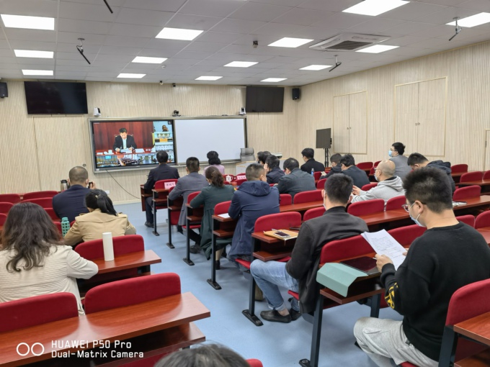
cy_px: 184
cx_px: 245
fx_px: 382
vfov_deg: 51.4
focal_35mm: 27
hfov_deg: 65.3
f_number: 1.8
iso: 250
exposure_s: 1/100
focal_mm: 5.54
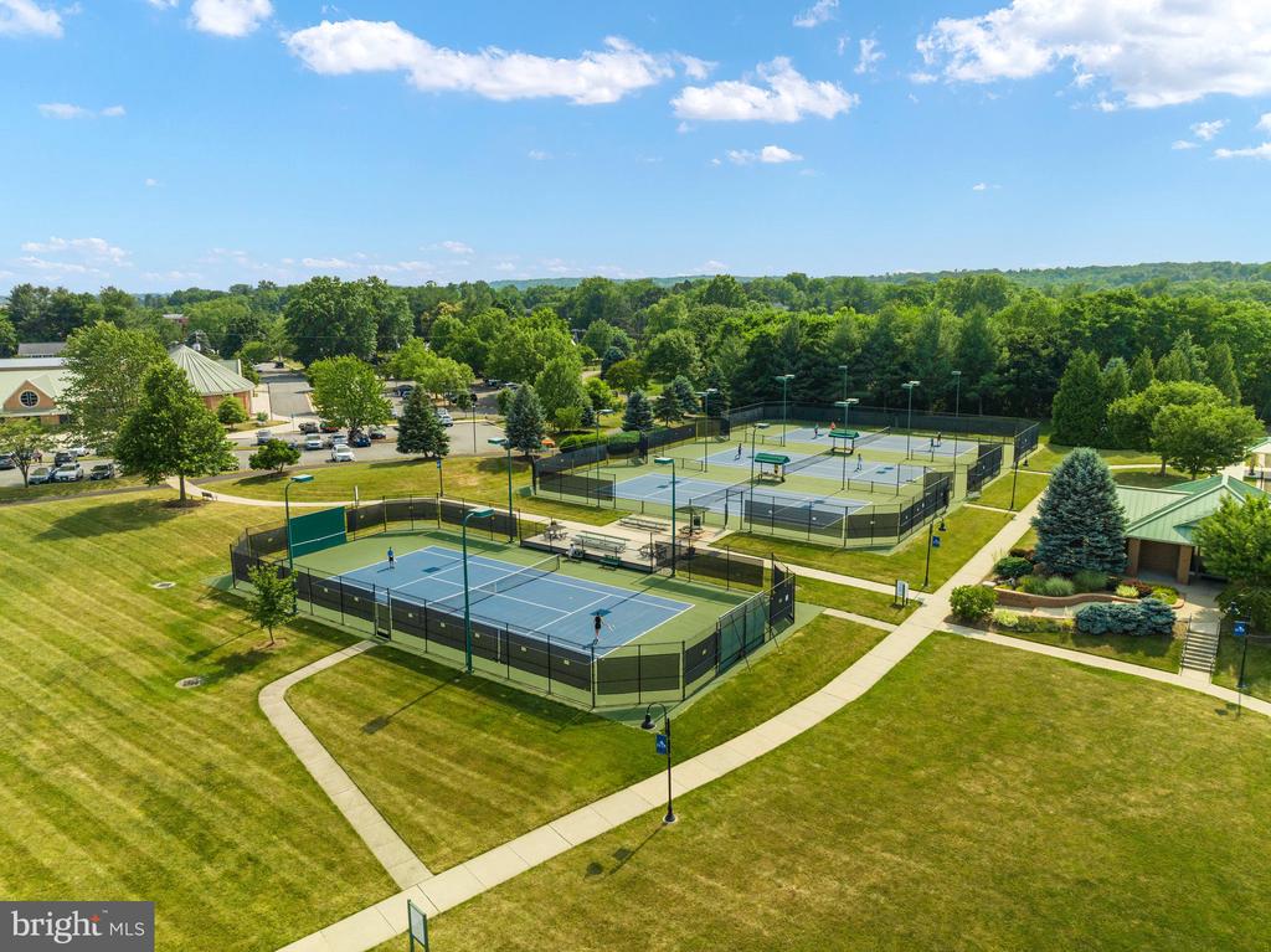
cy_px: 476
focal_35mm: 24
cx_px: 636
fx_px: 881
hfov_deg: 71.6
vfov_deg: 56.8
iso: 100
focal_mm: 12.29
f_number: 4
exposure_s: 1/320
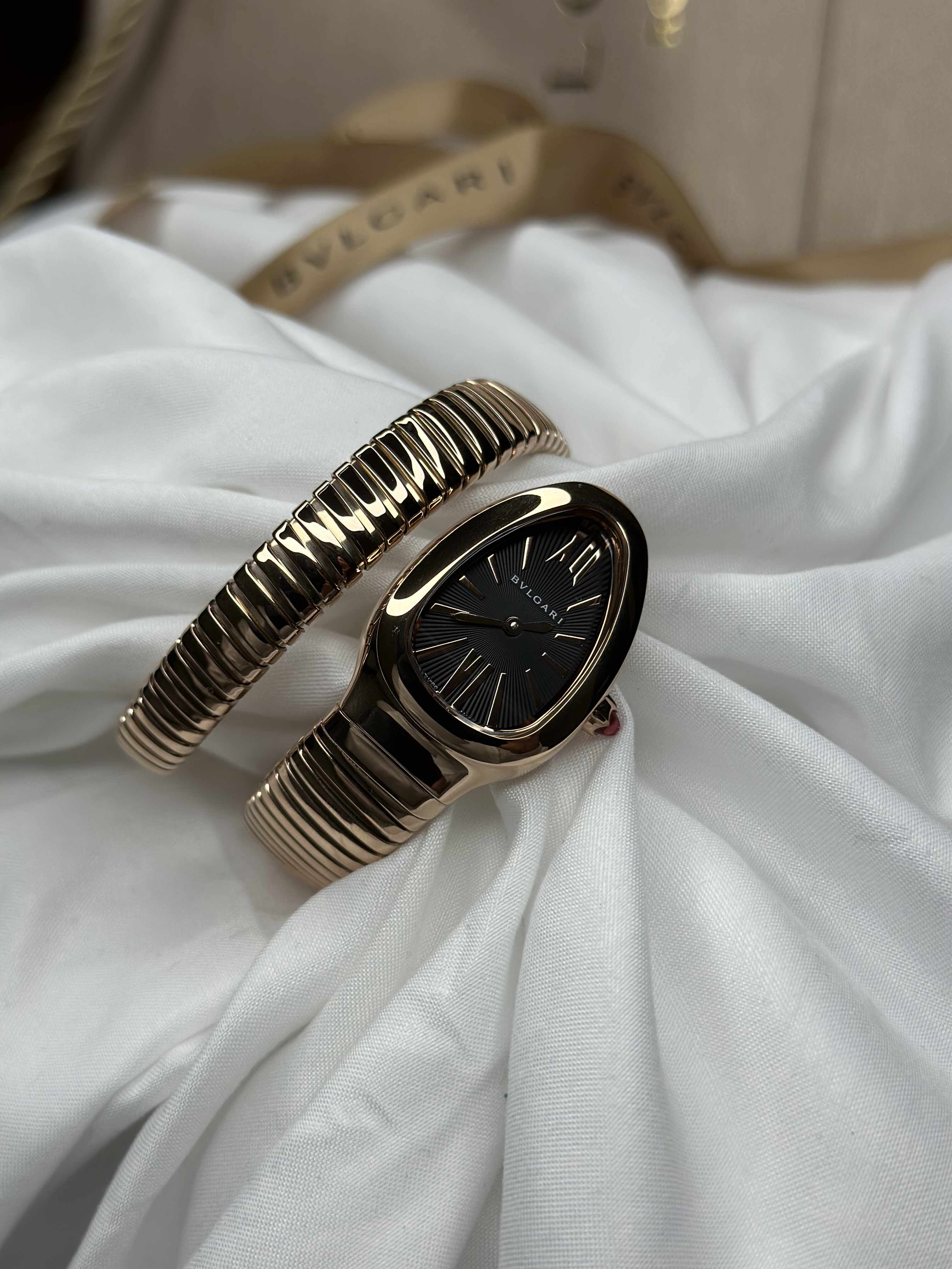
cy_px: 634
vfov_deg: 39.7
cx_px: 476
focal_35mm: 48
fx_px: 1760
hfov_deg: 30.3
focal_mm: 6.86
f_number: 1.78
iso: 80
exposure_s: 1/864
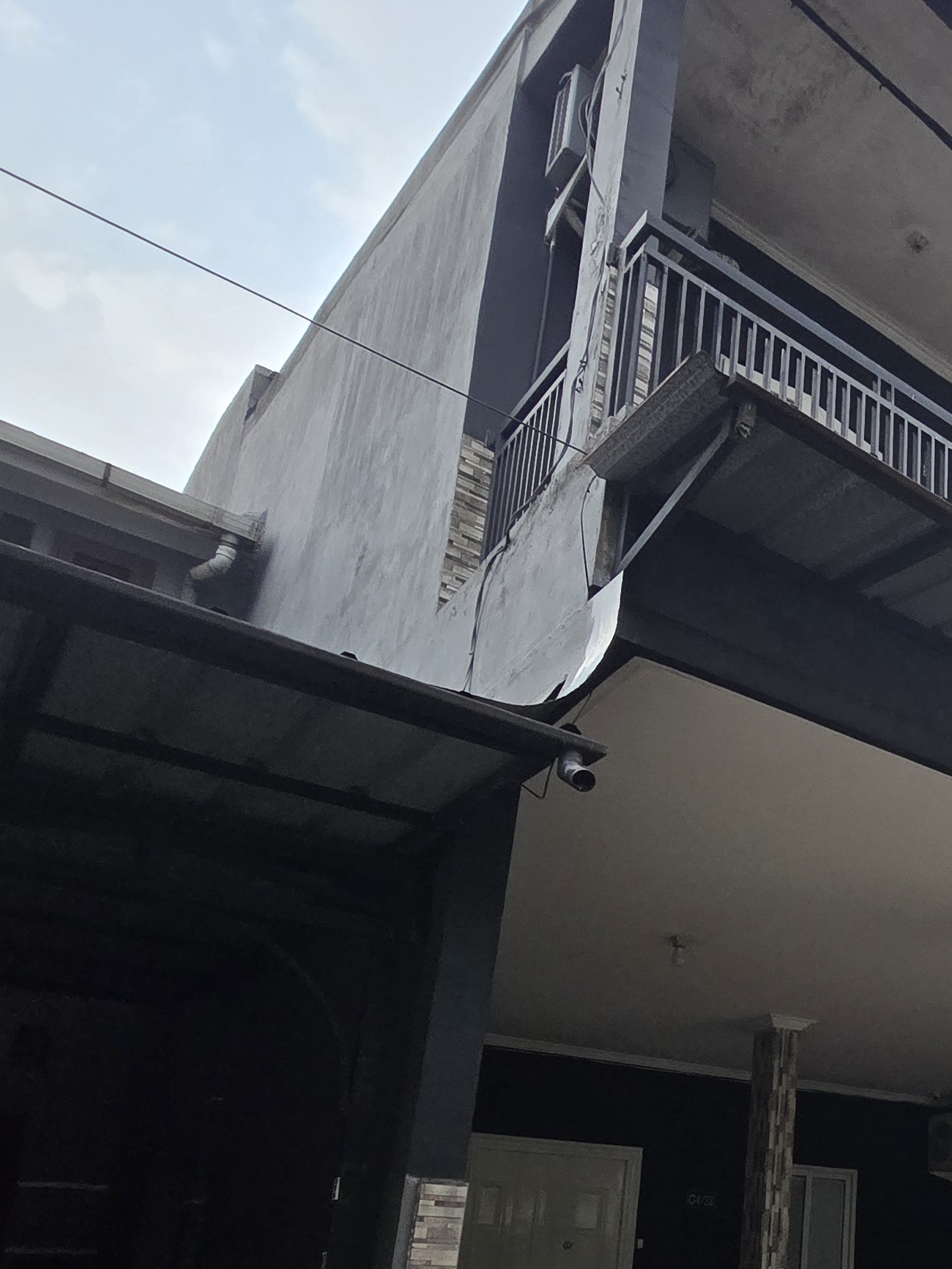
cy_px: 998
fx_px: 1100
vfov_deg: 56.1
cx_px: 1133
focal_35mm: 30
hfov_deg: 36.5
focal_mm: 2.2
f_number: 2.2
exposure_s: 1/359
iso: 160
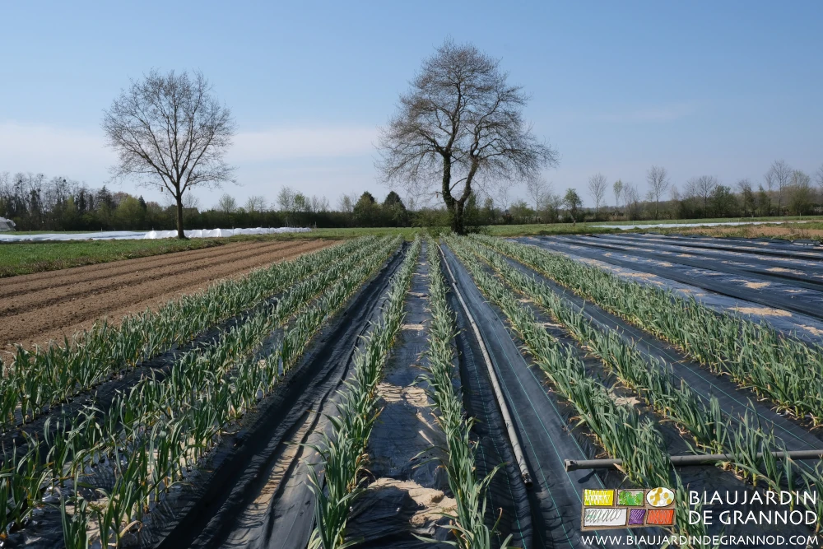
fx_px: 663
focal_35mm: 29
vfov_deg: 45.0
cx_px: 412
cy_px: 274
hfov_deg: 63.7
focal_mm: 19.6
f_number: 20
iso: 200
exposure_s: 1/60
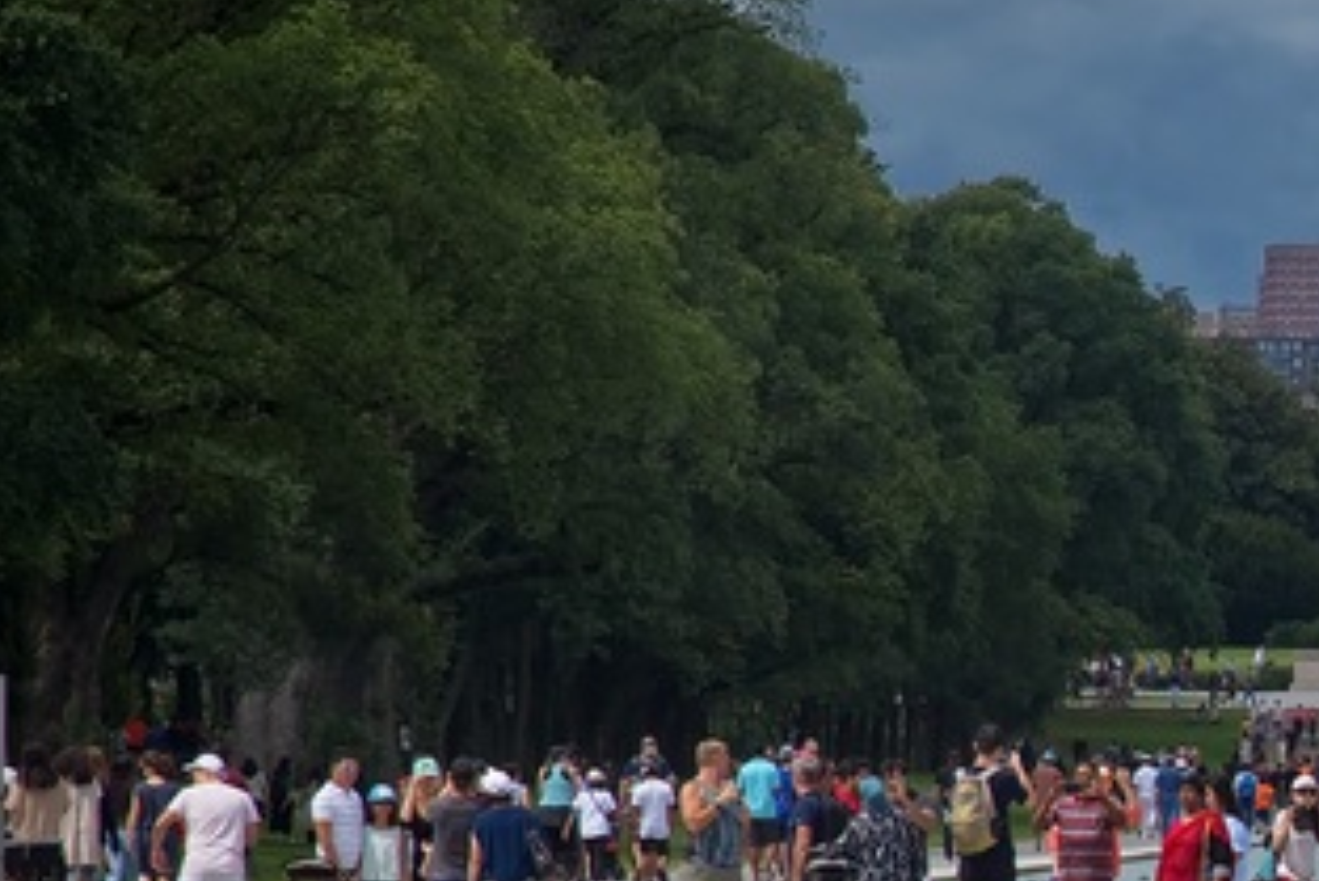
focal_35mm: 491
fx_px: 17997
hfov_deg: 4.2
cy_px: 940
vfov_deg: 2.8
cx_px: 2343
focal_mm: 120
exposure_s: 1/320
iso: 100
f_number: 9
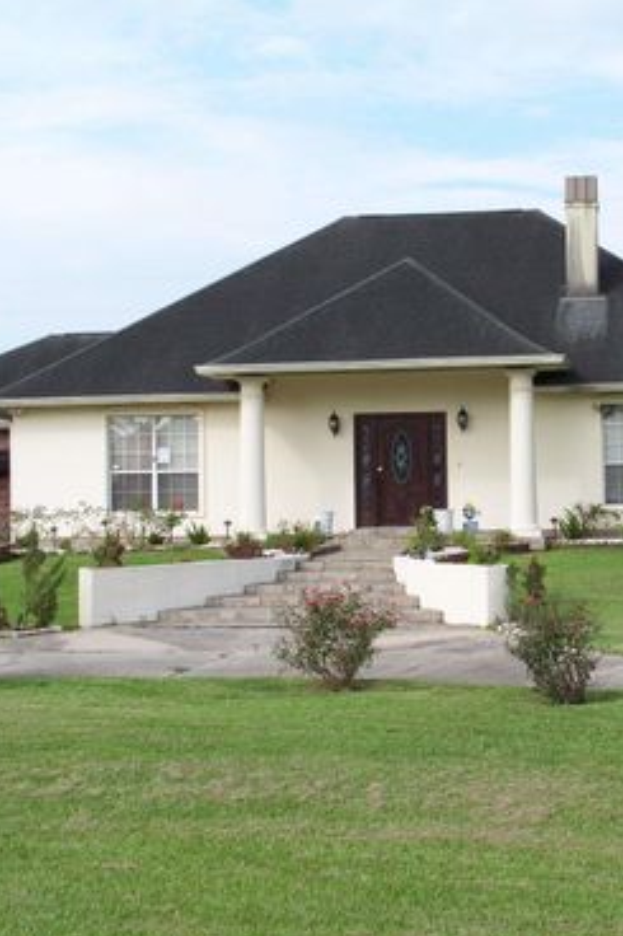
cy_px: 472
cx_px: 412
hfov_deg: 20.8
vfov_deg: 31.0
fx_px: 1689
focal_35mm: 65
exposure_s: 1/160
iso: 64
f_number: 5.6
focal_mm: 9.36
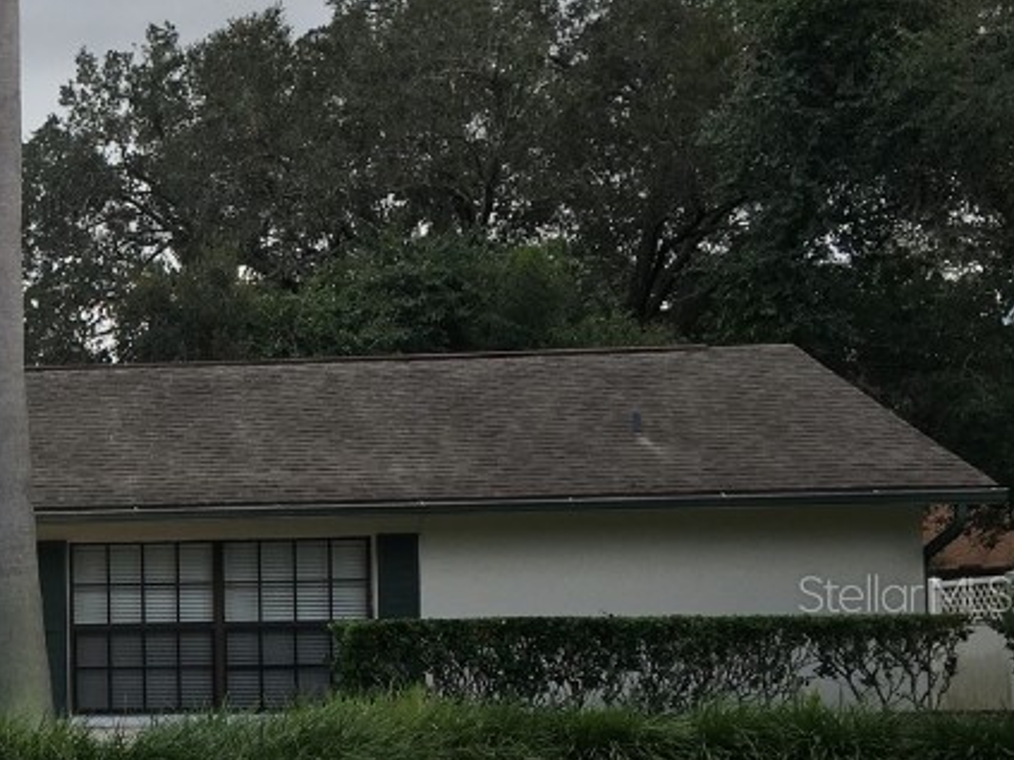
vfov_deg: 20.8
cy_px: 593
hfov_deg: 25.1
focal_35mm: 70
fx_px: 2050
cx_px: -201
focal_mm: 4.15
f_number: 2.2
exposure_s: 1/605
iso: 25
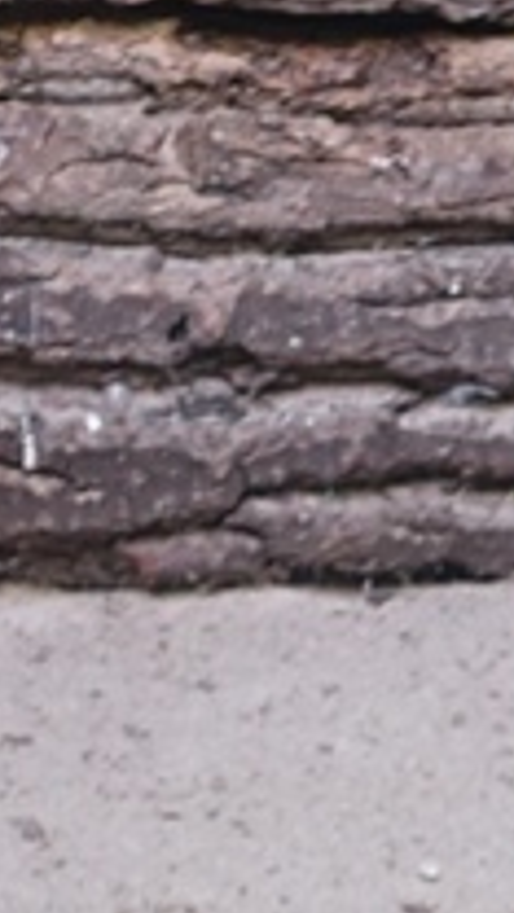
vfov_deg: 5.9
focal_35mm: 361
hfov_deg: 3.3
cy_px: 1082
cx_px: 1283
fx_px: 8747
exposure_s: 1/25
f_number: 2.8
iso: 800
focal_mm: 25.7
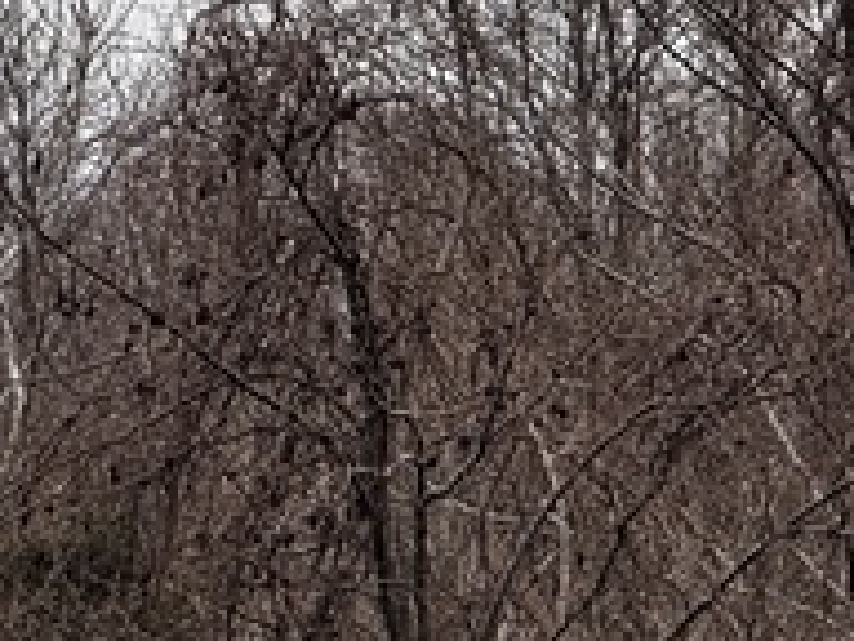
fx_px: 12335
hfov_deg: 4.0
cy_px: 939
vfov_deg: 3.0
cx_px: 503
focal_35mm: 500
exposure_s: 1/155
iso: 50
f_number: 2.8
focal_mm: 15.66
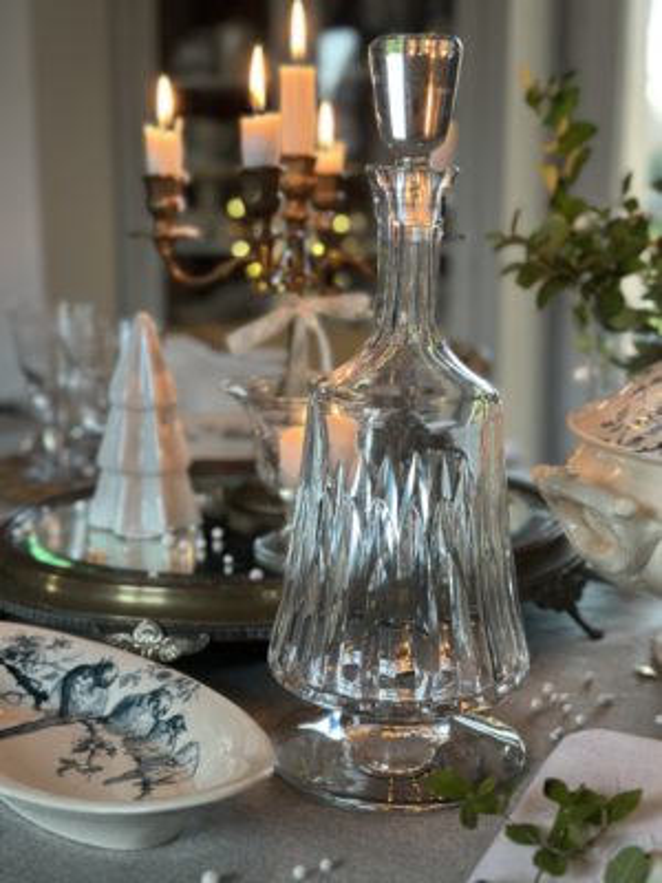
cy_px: 442
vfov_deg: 39.7
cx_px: 331
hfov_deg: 30.3
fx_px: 1224
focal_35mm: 48
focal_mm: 6.86
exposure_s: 1/60
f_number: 1.78
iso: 200
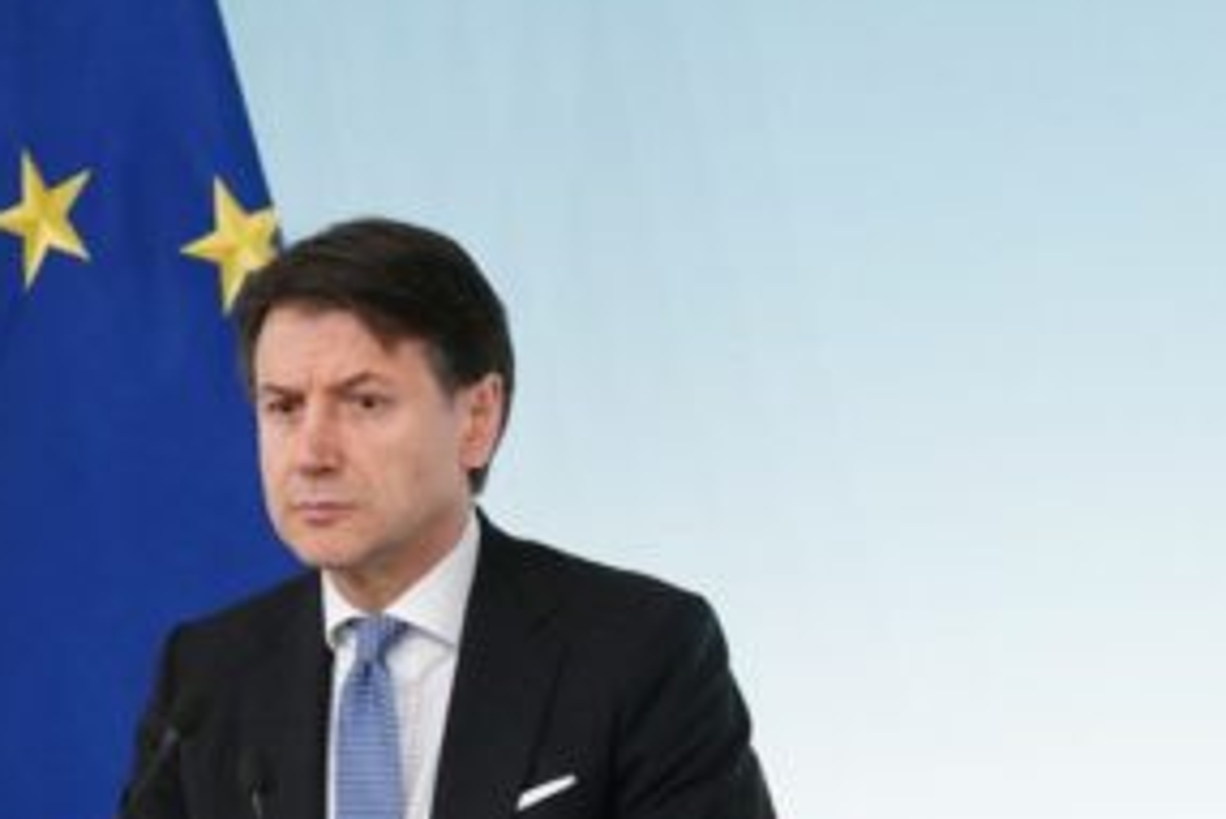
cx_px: 986
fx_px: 8279
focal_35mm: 243
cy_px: 440
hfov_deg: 8.5
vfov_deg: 5.7
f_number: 5
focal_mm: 100
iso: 6400
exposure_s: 1/200
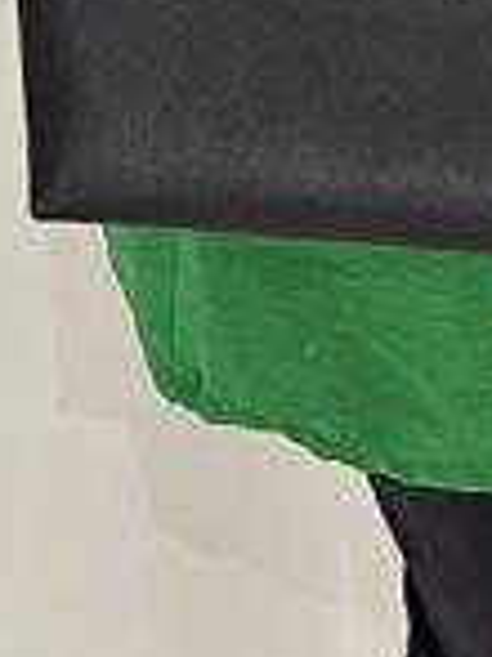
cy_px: -1390
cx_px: 765
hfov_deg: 8.0
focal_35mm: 181
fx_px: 3435
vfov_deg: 8.8
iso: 200
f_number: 1.5
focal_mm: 5.7
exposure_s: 1/60
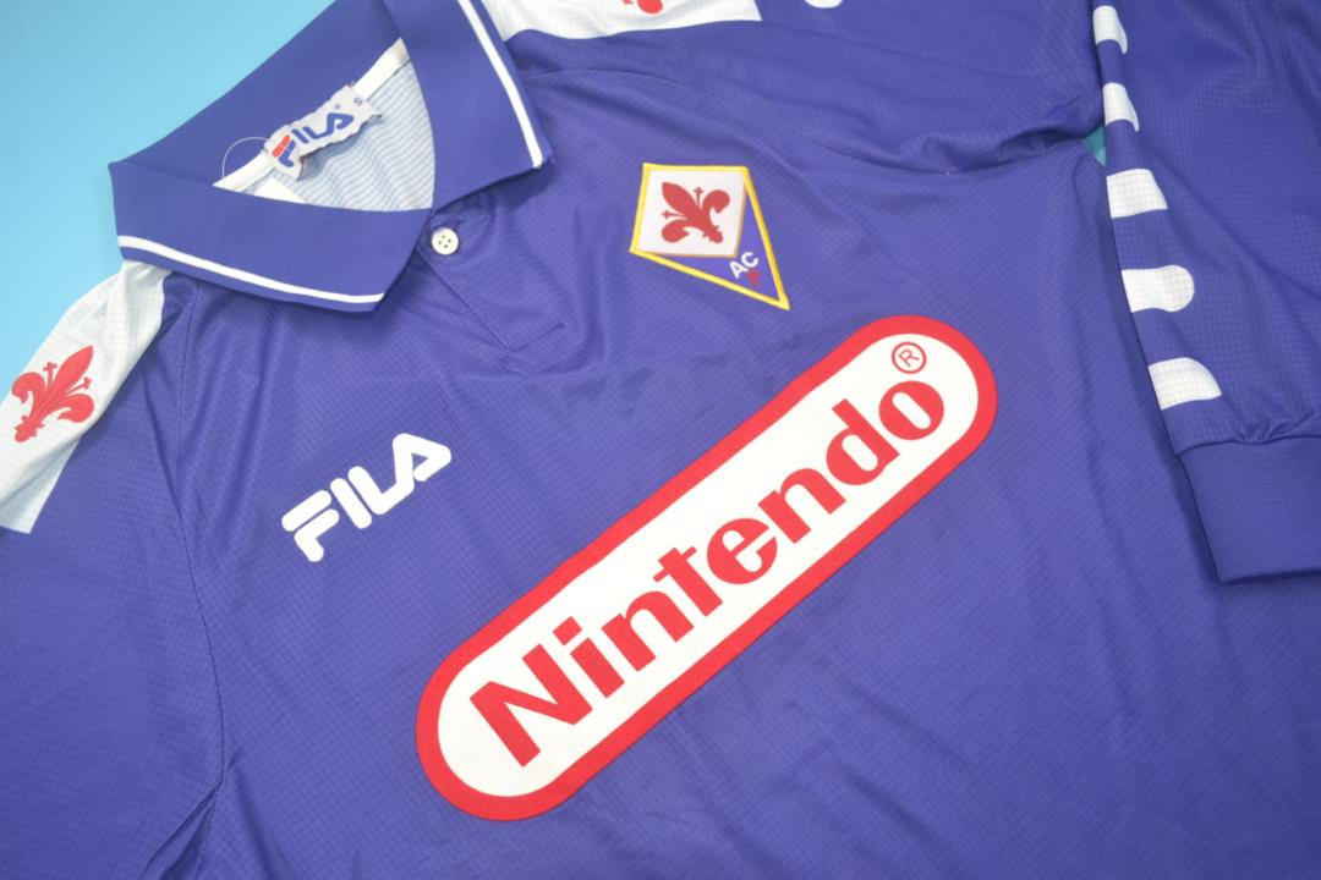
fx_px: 991
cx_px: 660
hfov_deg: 67.4
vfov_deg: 47.9
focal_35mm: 27
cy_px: 440
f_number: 3.5
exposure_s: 1/80
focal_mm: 18
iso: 200
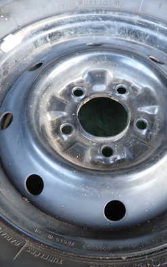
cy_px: 130
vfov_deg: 49.3
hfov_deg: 31.9
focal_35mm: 40
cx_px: 95
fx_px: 291
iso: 200
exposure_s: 1/40
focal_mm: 4.5
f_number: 2
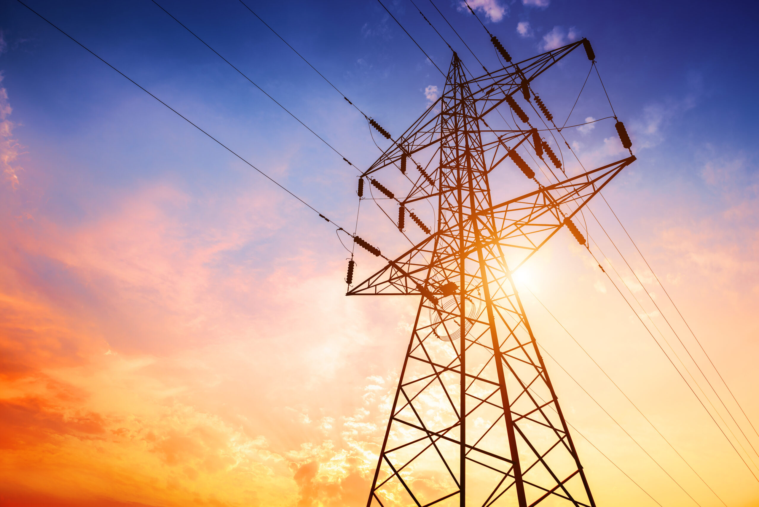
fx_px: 738
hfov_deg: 54.4
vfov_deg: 37.9
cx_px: 380
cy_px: 254
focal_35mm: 35
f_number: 7.1
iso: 100
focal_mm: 35
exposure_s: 1/400
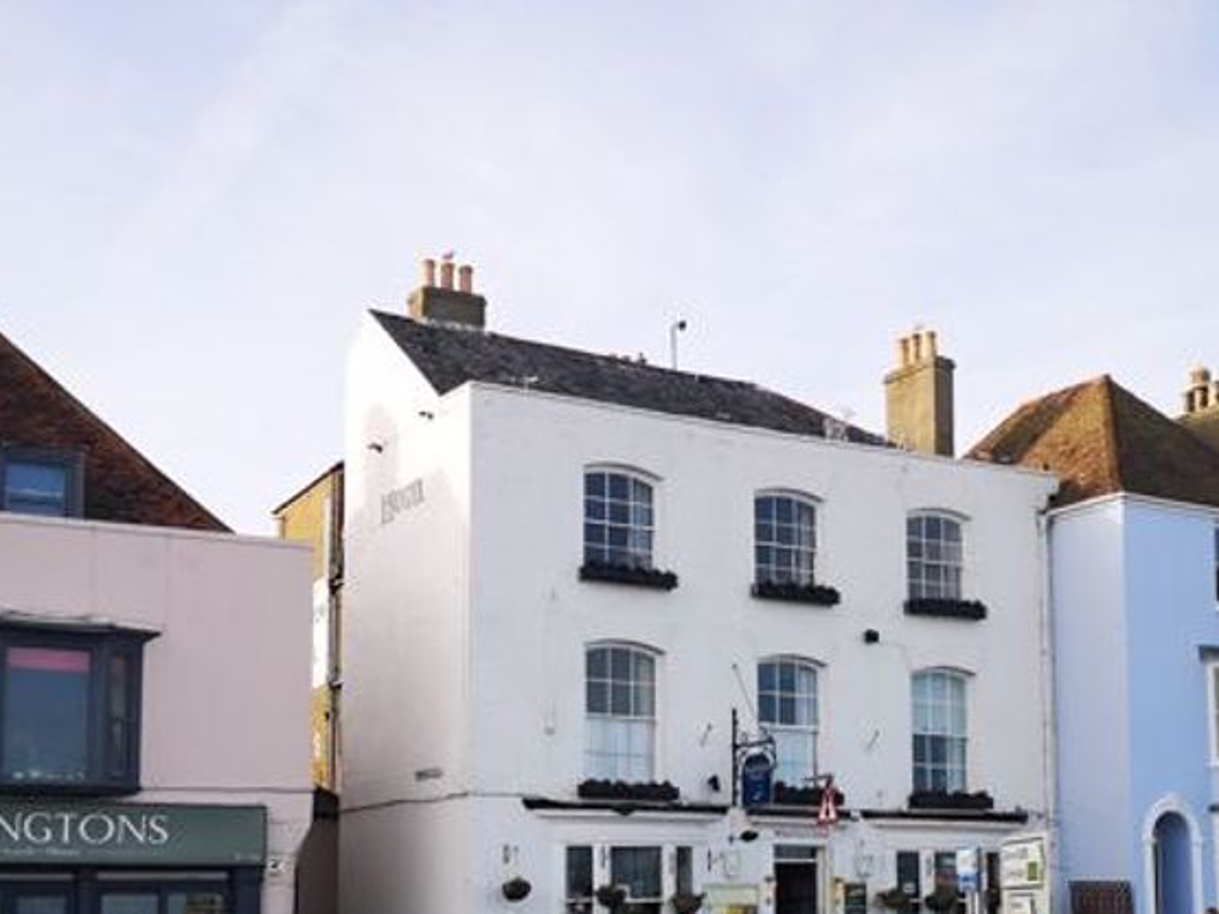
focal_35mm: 55
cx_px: 657
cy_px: 684
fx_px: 1937
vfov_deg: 26.2
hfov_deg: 34.9
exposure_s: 1/1014
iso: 50
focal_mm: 3.95
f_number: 1.8
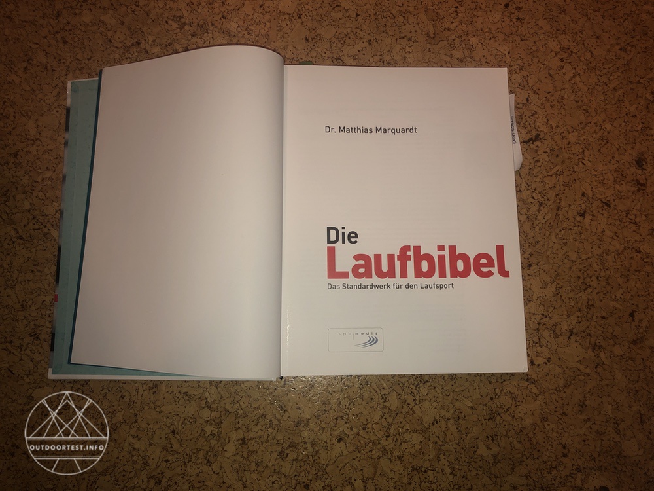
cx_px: 327
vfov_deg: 49.7
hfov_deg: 63.4
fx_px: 529
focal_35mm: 28
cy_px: 246
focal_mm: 3.99
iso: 20
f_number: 1.8
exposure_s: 1/12
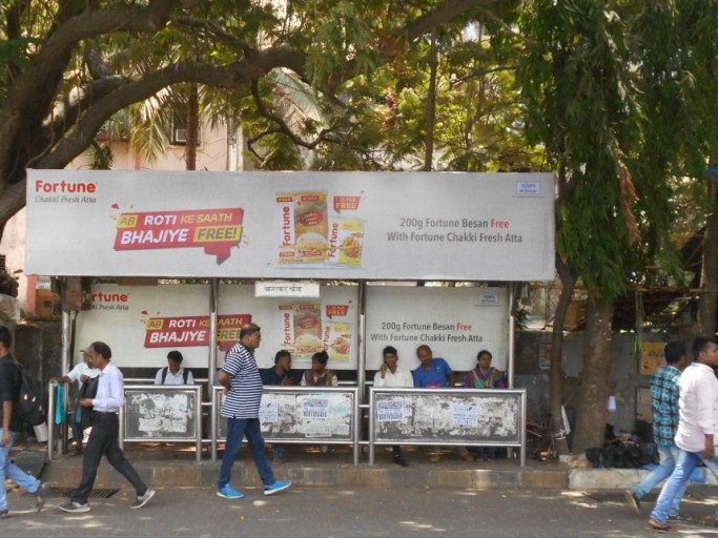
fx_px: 1058
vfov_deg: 28.5
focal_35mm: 51
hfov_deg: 37.3
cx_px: 268
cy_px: 332
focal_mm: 5.8
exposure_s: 1/250
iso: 280
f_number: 3.6
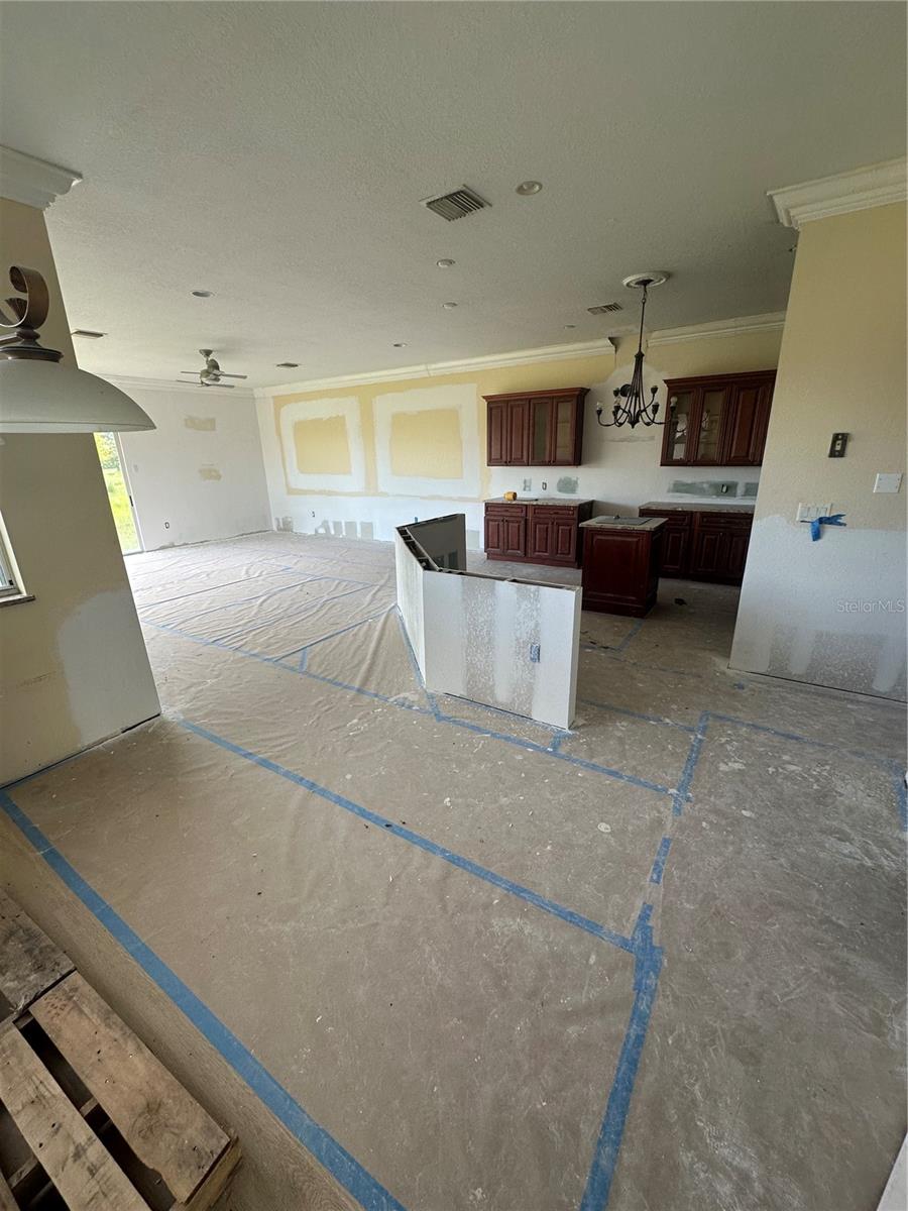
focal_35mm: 14
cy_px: 606
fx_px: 490
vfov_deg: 102.1
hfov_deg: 85.7
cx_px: 454
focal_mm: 2.22
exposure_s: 1/99
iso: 80
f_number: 2.2
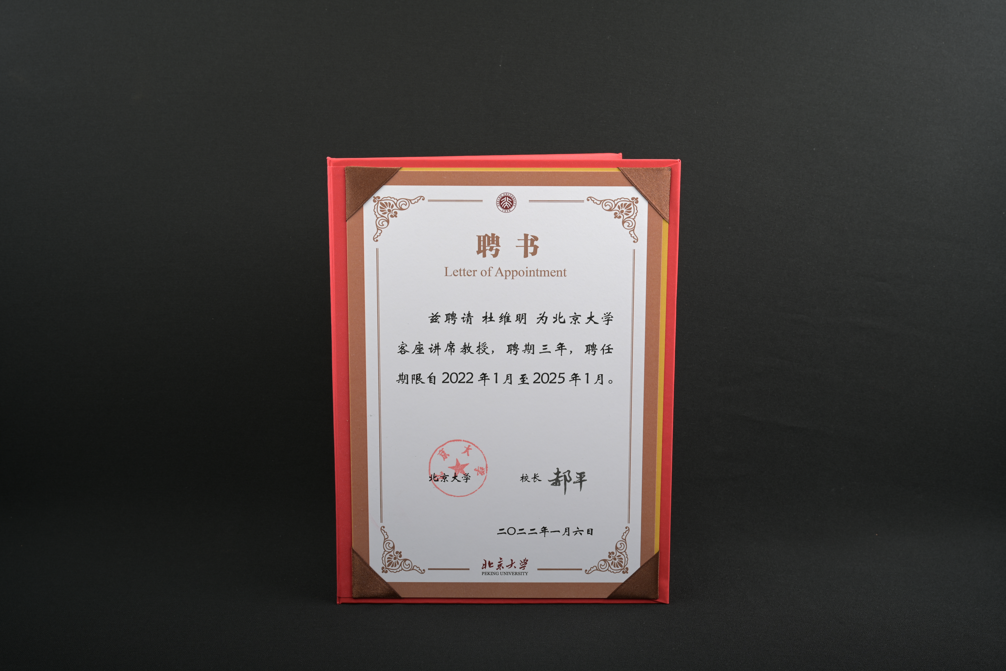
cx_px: 503
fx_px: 1229
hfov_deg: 44.5
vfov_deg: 30.5
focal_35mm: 44
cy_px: 336
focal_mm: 44
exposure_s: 1/200
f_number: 10
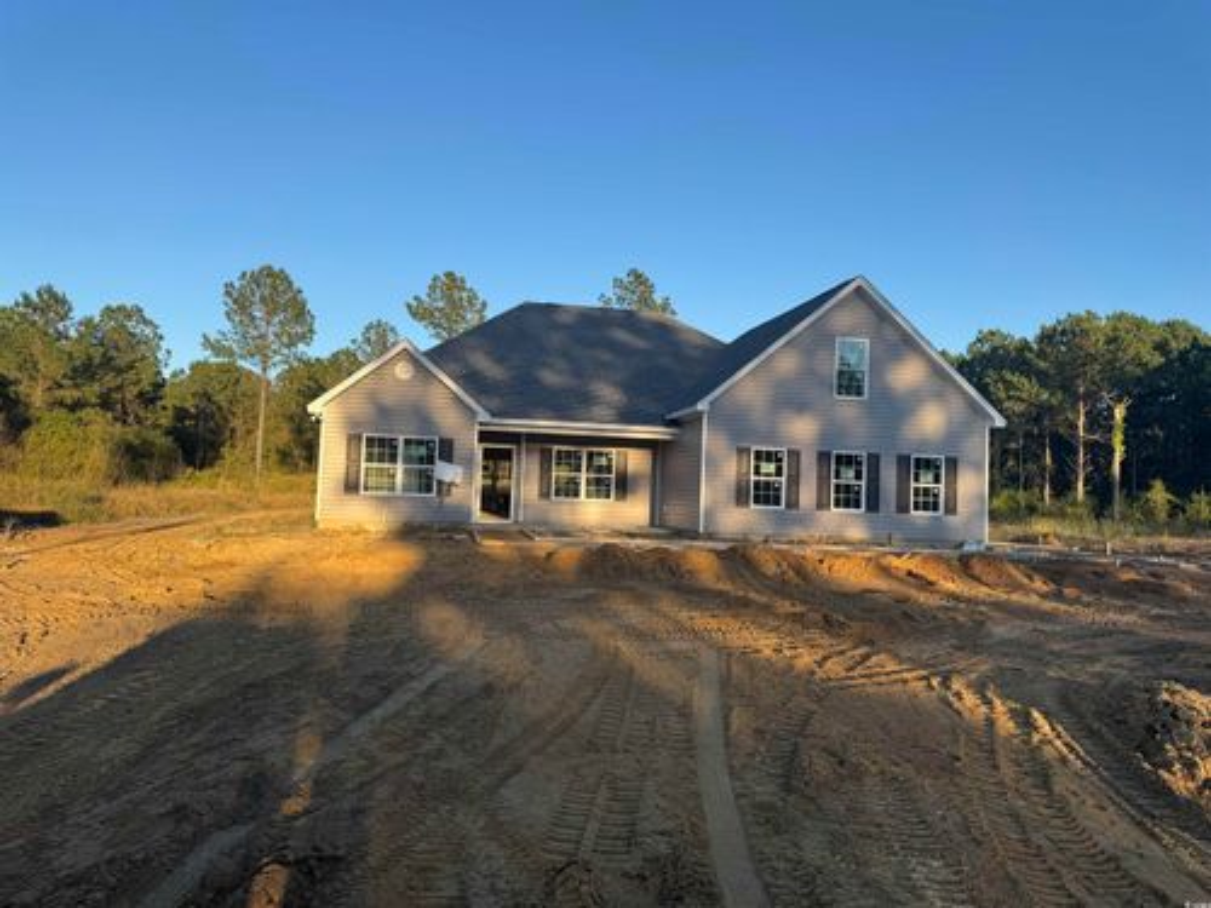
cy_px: 454
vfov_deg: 56.8
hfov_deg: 71.6
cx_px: 606
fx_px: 840
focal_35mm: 24
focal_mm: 6.76
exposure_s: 1/1869
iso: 80
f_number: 1.78
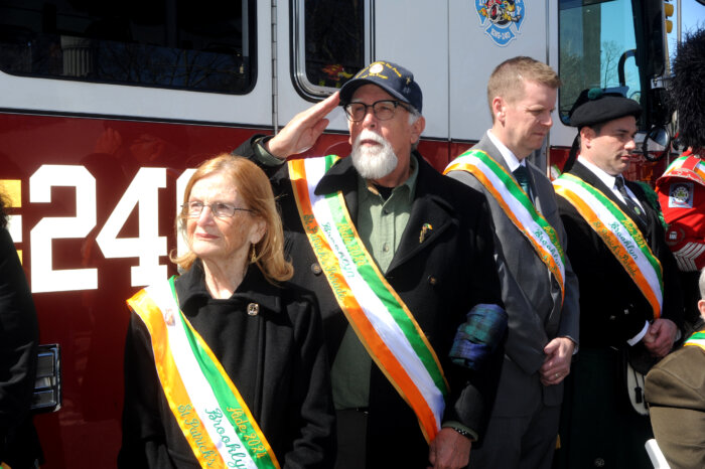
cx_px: 352
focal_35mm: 50
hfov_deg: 39.6
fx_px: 979
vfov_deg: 27.0
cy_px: 234
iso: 360
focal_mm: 50
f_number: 16
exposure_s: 1/125
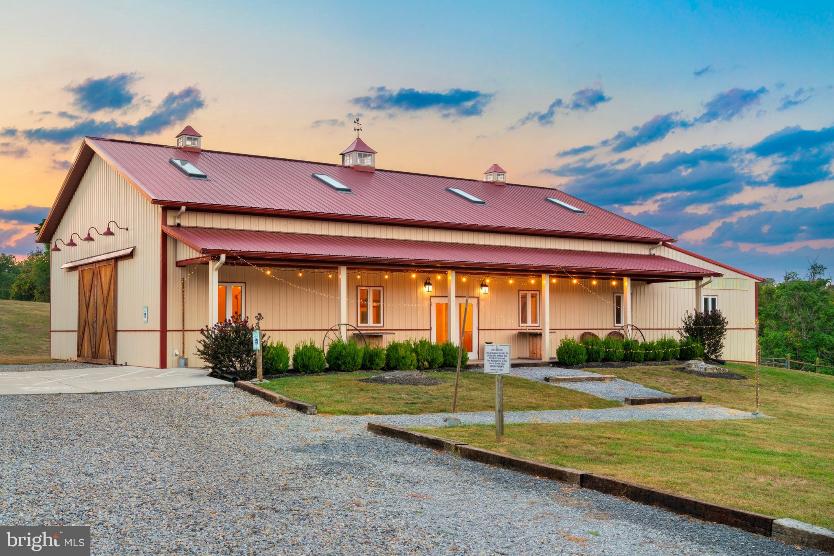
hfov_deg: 49.5
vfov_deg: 34.2
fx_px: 904
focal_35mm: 39
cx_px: 417
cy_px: 278
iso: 100
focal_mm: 39
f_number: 11
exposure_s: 1/20
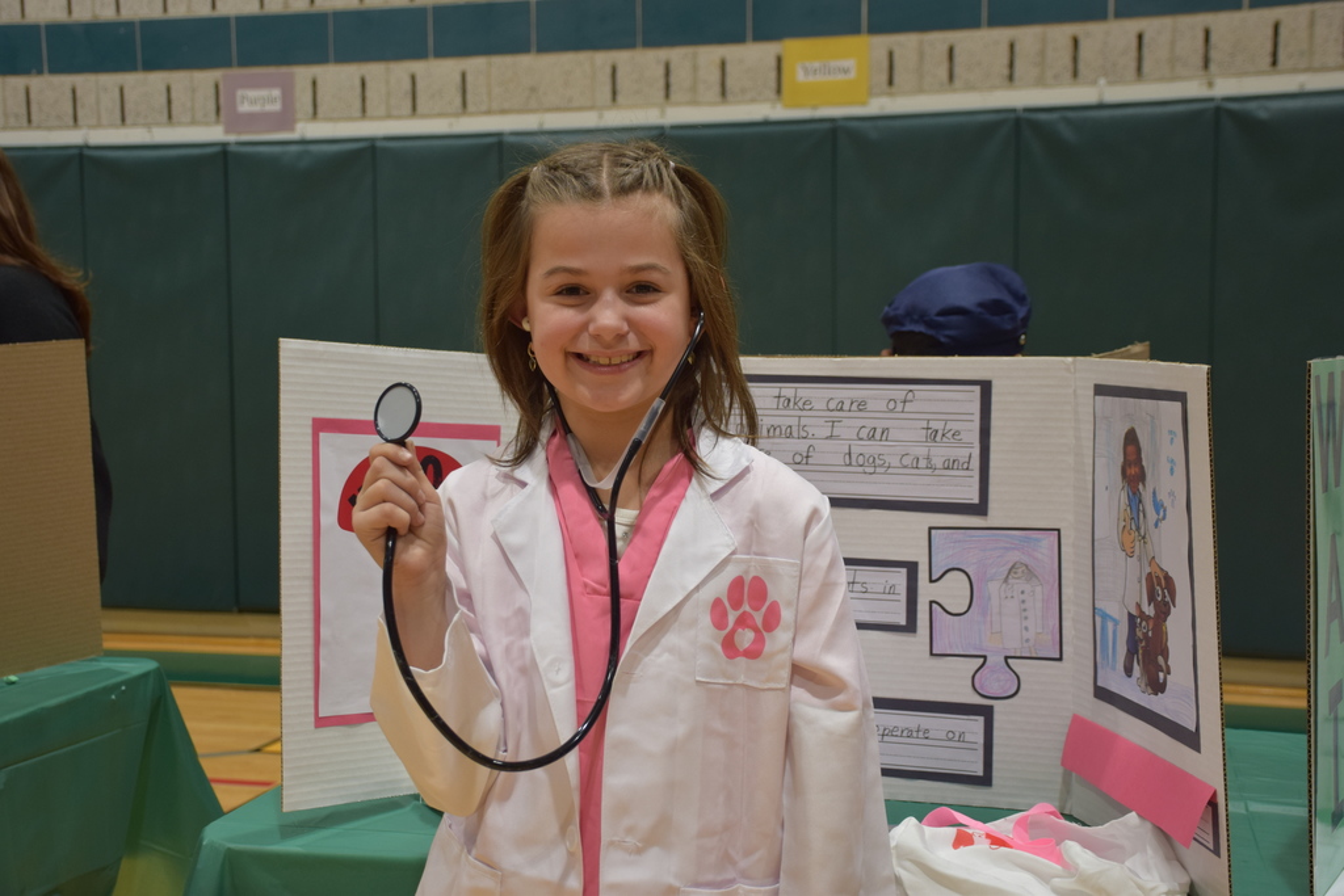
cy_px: 448
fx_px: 1792
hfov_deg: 41.1
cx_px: 672
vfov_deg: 28.1
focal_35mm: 48
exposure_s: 1/60
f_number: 4
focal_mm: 32
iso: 400
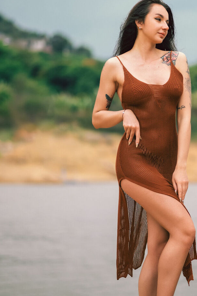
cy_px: 119
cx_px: 160
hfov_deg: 9.4
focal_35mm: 146
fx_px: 1198
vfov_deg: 14.0
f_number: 1.8
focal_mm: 85
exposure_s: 1/1250
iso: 100
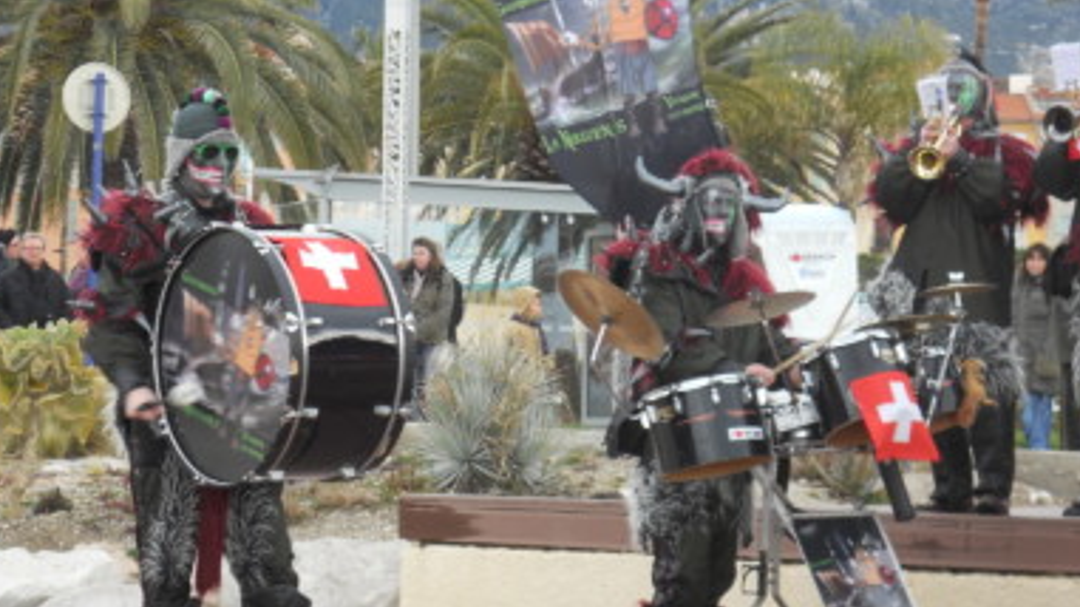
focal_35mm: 110
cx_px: 394
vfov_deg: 11.0
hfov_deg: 19.4
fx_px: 3149
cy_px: 347
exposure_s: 1/60
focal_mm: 13.9
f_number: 5.9
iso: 80
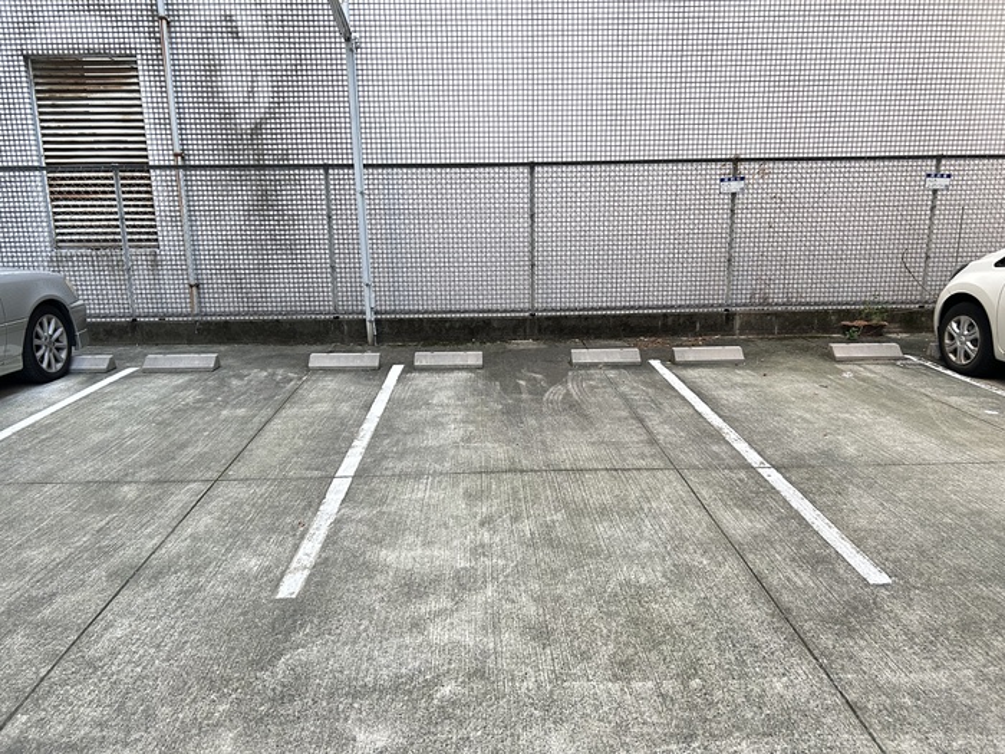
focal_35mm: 26
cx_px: 502
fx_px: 755
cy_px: 377
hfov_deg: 67.3
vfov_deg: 53.1
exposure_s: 1/60
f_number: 1.5
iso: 250
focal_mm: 5.7
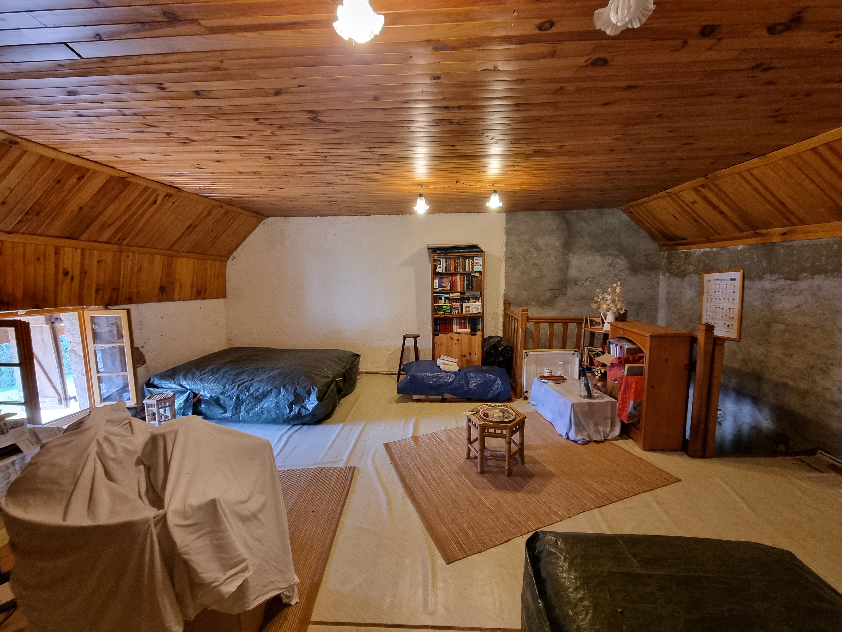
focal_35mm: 13
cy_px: 316
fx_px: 316
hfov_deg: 106.2
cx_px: 421
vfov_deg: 89.9
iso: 320
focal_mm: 2.2
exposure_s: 1/33
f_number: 2.2
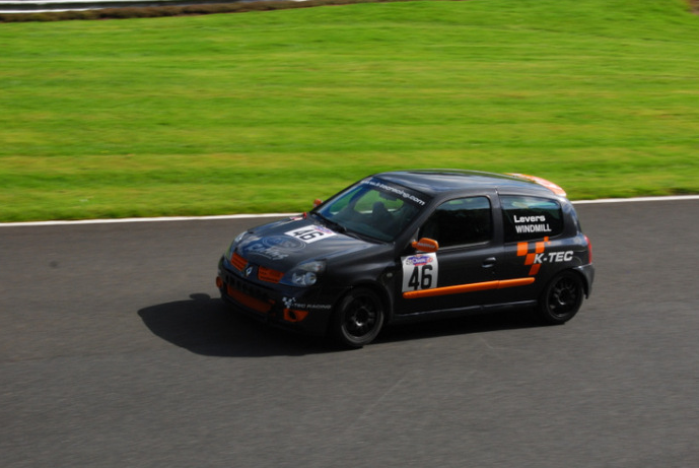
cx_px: 346
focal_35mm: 87
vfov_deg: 15.7
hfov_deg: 23.4
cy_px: 252
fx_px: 1691
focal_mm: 50
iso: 400
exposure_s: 1/320
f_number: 13
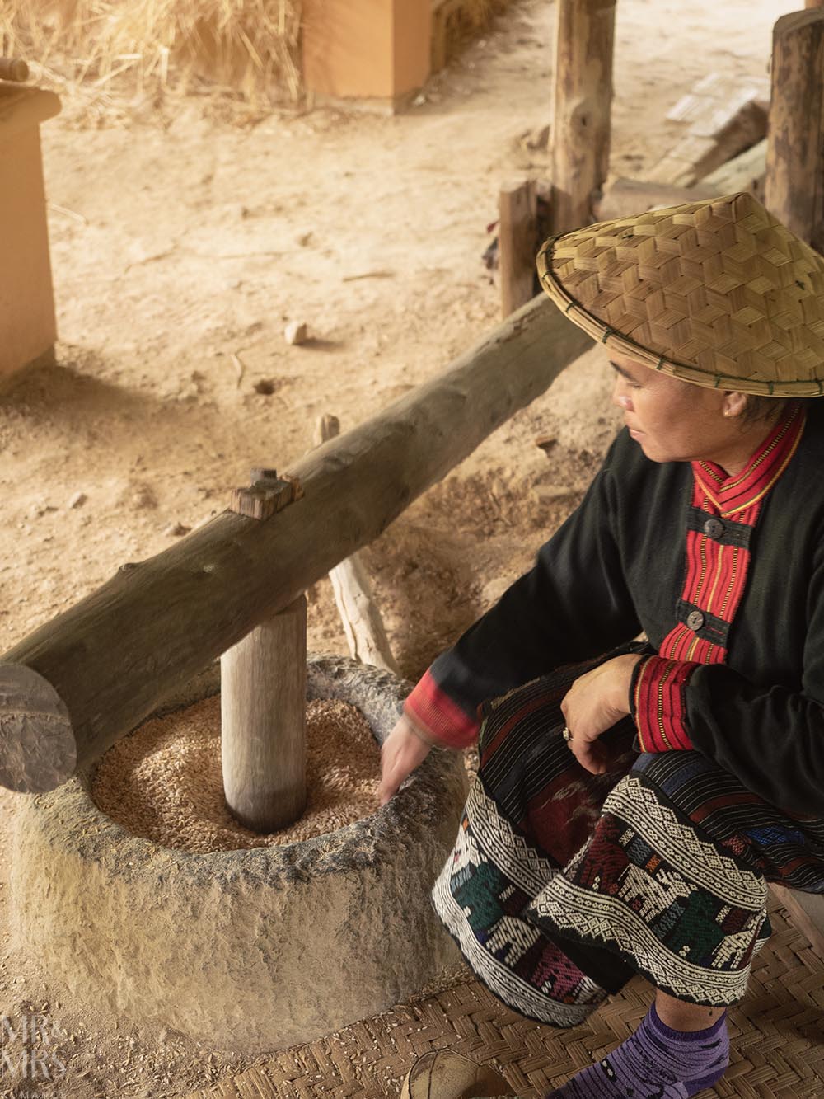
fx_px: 1777
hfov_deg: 26.1
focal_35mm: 56
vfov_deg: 34.3
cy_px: 550
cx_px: 412
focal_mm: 28
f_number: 2.8
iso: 1000
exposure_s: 1/20
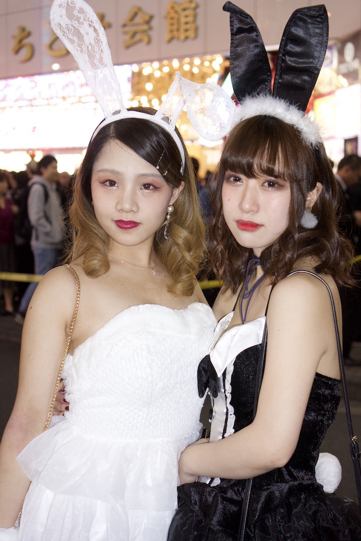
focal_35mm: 52
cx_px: 180
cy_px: 270
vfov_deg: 38.2
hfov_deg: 26.0
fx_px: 782
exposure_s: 1/80
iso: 800
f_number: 3.2
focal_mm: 35
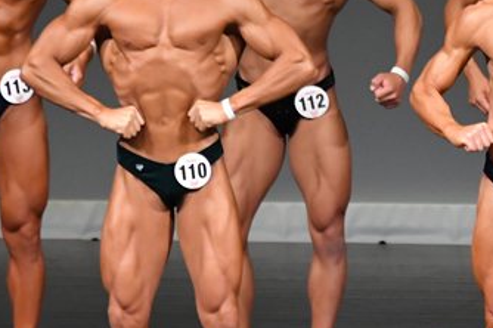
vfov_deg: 1.7
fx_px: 10958
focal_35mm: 801
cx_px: 483
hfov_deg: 2.6
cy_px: 160
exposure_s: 1/400
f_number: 5.6
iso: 5000
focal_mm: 230
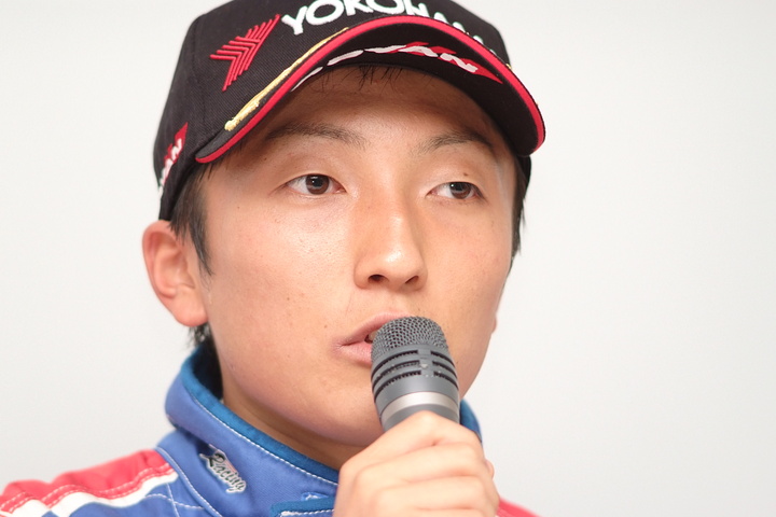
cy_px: 258
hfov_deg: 7.6
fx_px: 5820
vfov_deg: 5.1
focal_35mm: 270
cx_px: 388
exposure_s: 1/250
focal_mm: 180
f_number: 2.8
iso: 400
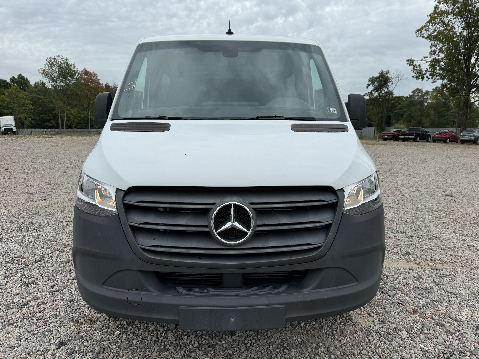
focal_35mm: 24
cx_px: 240
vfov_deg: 56.8
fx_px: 332
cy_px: 180
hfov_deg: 71.6
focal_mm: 6.76
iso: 80
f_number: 1.78
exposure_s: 1/3247
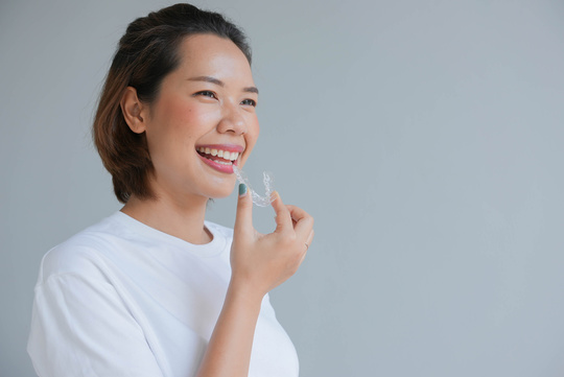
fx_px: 862
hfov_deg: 36.2
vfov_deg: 24.7
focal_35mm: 55
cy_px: 188
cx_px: 282
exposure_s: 1/80
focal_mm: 55
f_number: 5.6
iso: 200
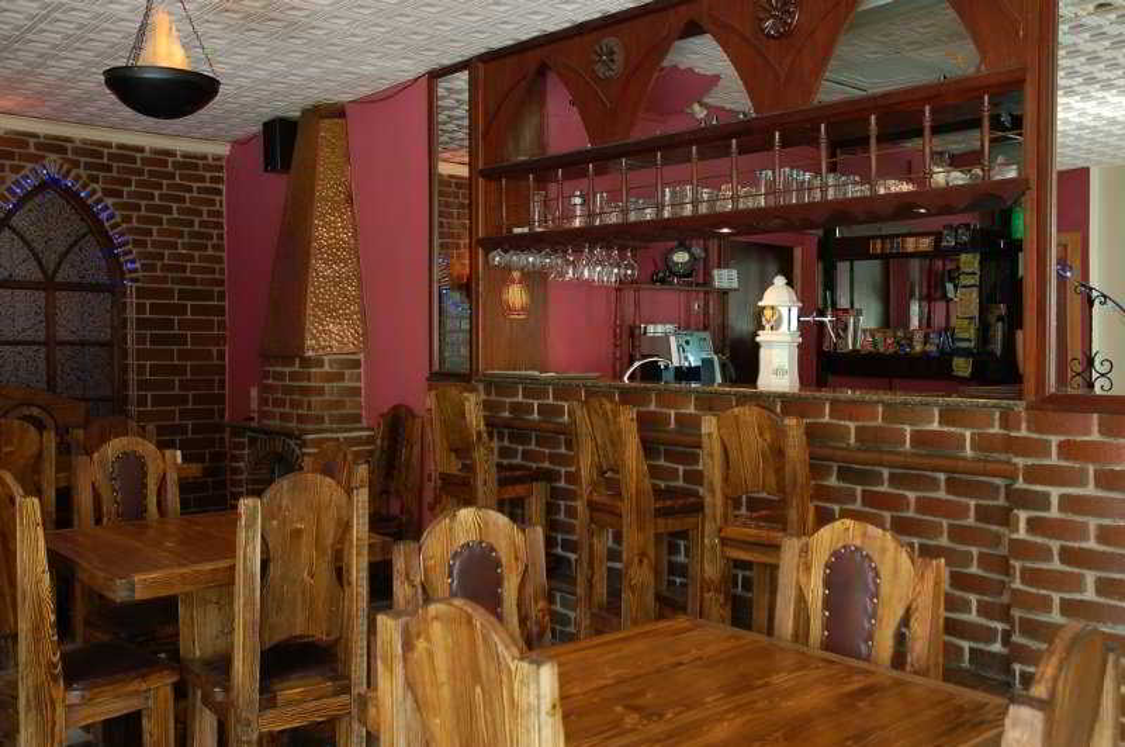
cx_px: 562
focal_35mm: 36
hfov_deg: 53.2
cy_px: 374
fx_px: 1123
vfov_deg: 36.8
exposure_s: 1/13
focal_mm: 24
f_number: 3.8
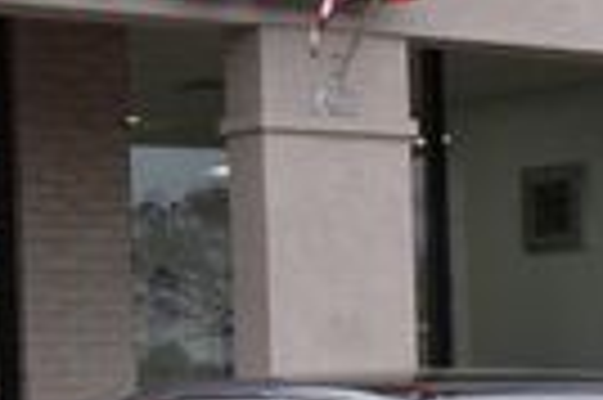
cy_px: 476
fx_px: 2643
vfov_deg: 8.6
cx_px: 220
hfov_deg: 13.0
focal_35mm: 158
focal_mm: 22
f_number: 10
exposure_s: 1/200
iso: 400
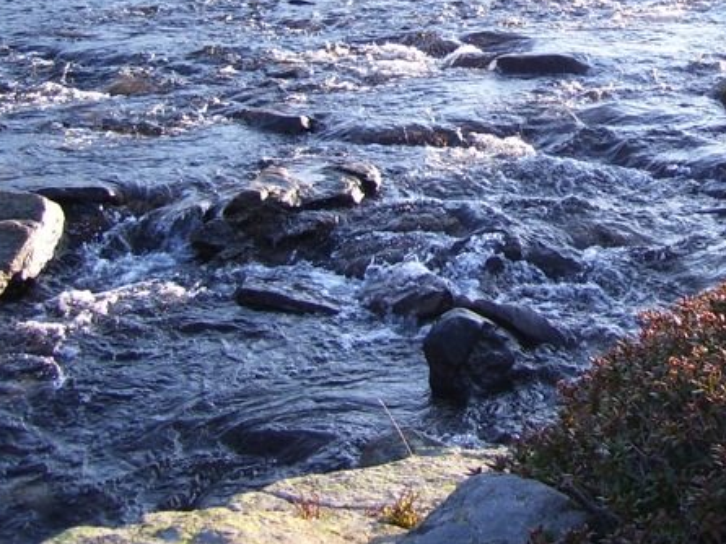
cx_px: 658
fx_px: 1740
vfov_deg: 17.3
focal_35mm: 83
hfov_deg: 23.0
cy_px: -15
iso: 80
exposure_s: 1/180
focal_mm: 6
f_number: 2.7
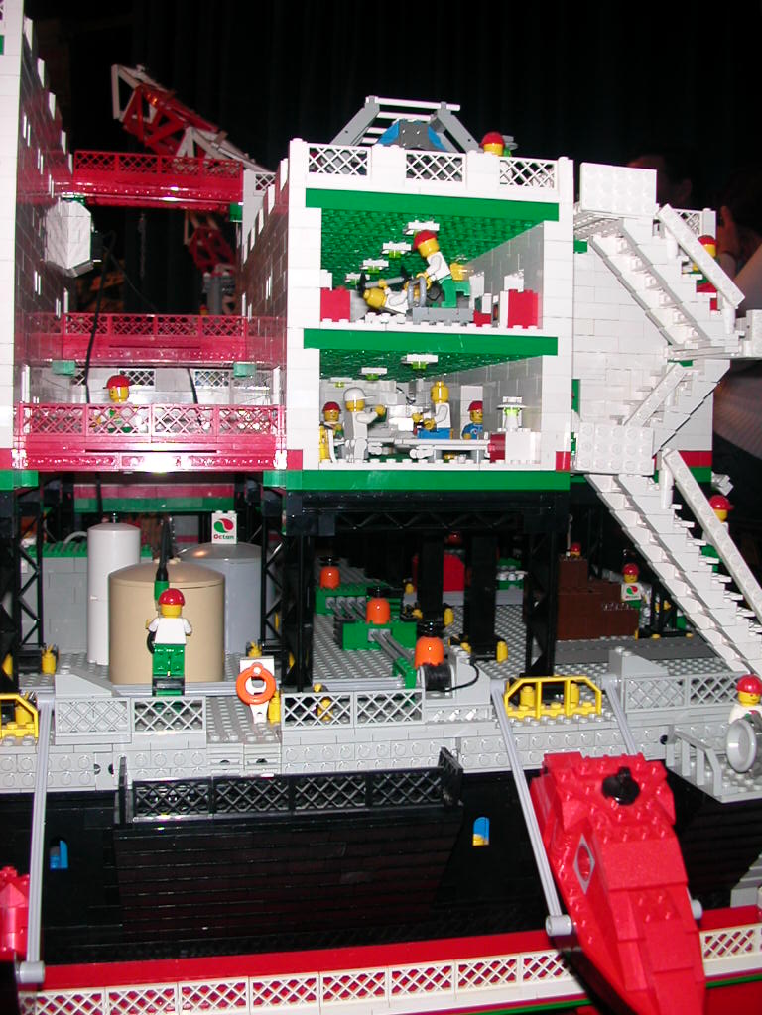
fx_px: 1086
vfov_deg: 50.1
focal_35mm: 37
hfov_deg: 38.7
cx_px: 381
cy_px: 508
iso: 100
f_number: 2.7
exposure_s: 1/59.9
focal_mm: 5.6
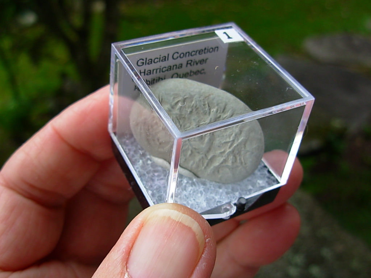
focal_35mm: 38
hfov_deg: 49.0
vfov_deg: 37.7
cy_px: 139
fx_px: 407
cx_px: 186
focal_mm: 6.3
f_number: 2.9
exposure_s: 1/117
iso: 50
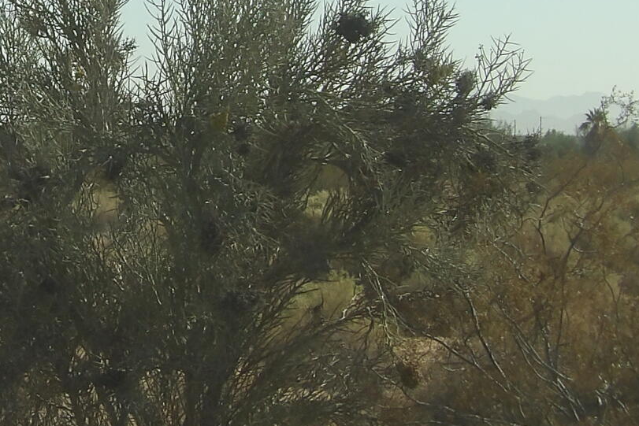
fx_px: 3142
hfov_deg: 11.4
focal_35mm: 177
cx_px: -67
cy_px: -13
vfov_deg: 7.7
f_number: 3.8
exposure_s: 1/782
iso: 100
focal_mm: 8.2
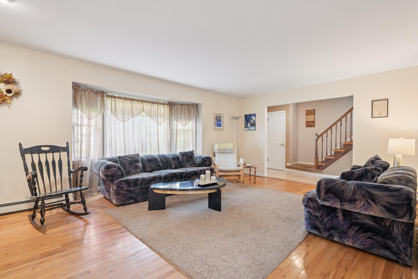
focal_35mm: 17
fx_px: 197
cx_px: 209
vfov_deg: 70.4
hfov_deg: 93.3
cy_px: 140
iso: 320
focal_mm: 17
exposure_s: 1/3
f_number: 8
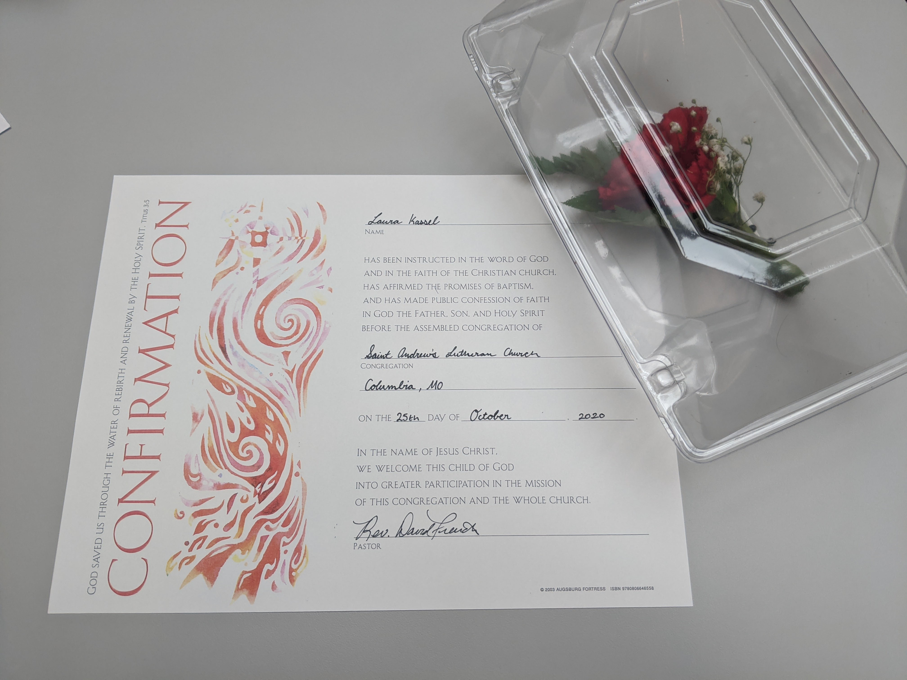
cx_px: 454
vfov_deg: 51.4
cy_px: 340
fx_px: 707
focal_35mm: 27
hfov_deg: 65.3
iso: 109
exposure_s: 1/125
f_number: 1.8
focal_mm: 4.44
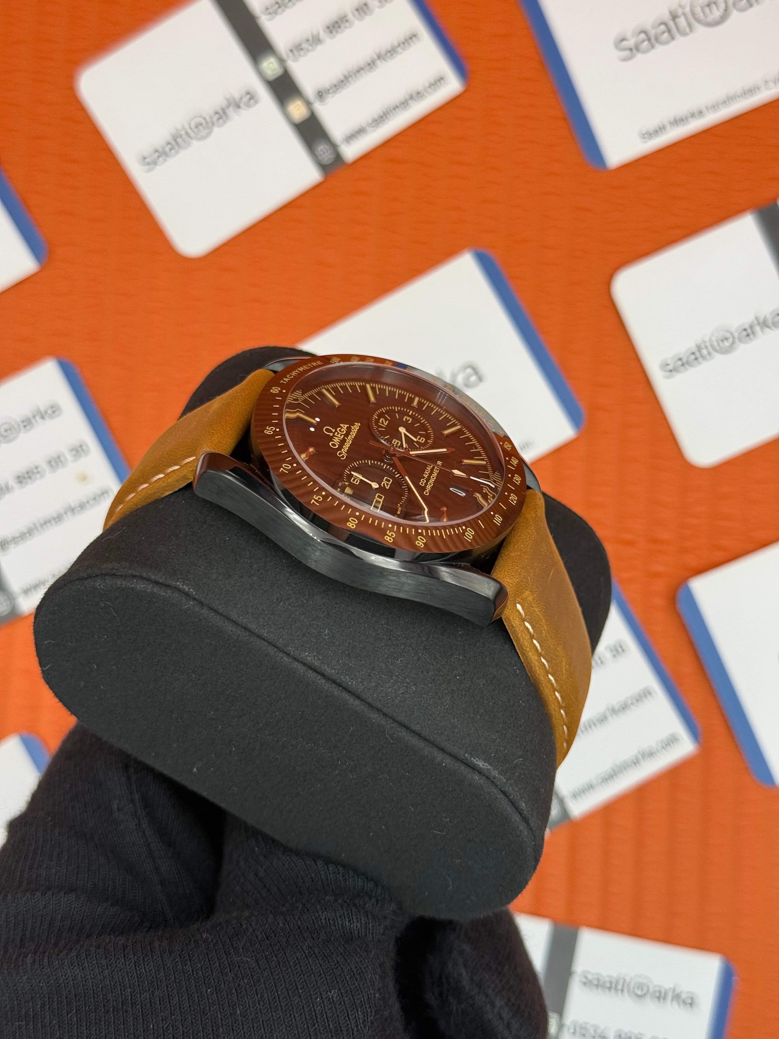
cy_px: 520
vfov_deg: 39.7
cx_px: 390
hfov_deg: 30.3
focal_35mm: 48
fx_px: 1440
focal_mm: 6.76
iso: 64
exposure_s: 1/121
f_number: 1.78
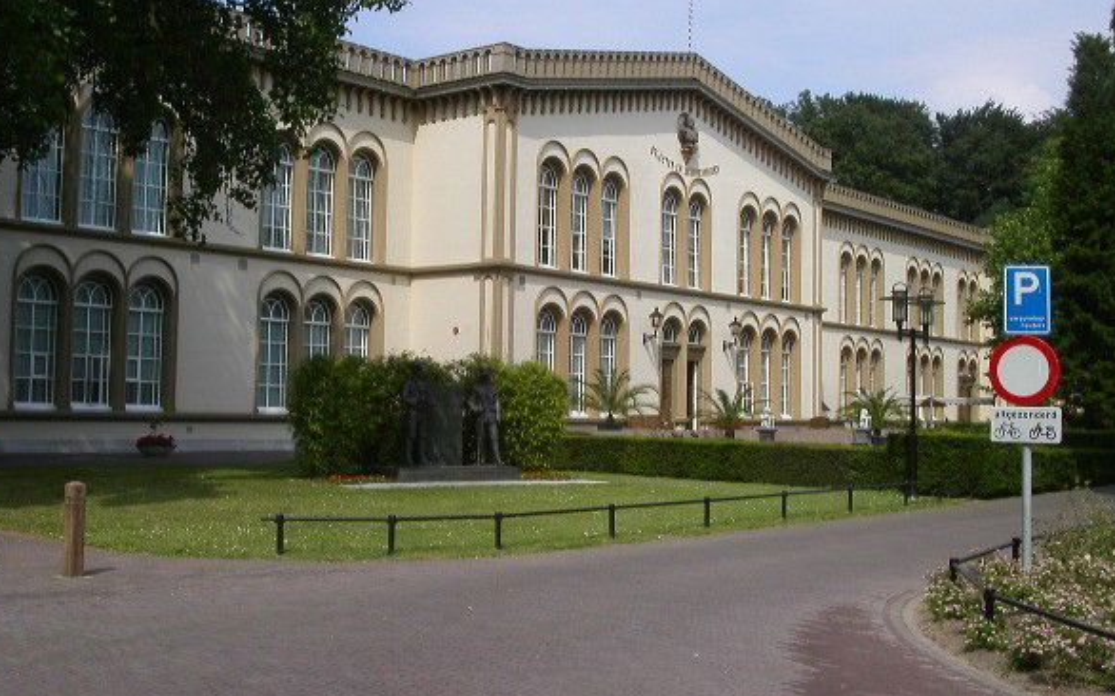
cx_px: 552
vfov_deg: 29.2
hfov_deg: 45.3
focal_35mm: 44
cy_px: 331
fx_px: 1337
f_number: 8
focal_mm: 7.8
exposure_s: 1/350
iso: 100
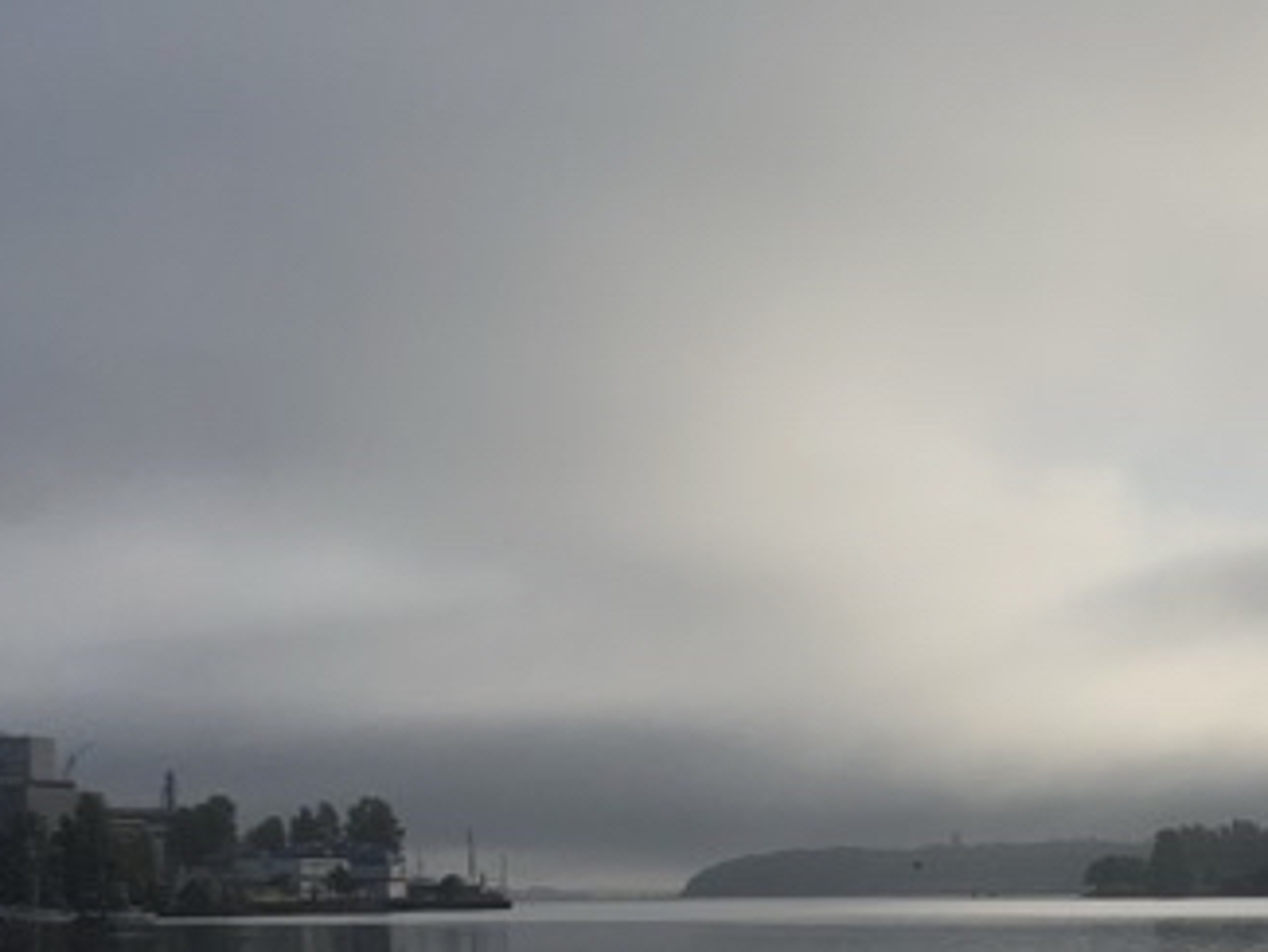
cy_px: 983
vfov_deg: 22.0
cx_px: 1284
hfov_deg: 28.3
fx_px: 2345
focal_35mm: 64
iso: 40
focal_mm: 5.7
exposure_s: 1/30303
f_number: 1.5
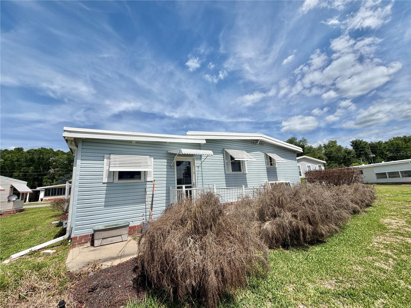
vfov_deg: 85.7
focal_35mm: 14
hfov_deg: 102.1
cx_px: 206
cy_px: 154
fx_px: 166
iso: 20
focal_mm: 2.22
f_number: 2.2
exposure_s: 1/1285
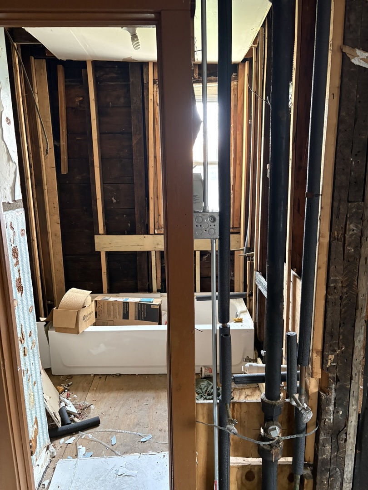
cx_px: 184
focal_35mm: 26
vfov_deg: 67.3
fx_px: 369
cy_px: 245
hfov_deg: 53.1
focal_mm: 5.96
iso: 500
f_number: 1.6
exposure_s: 1/42
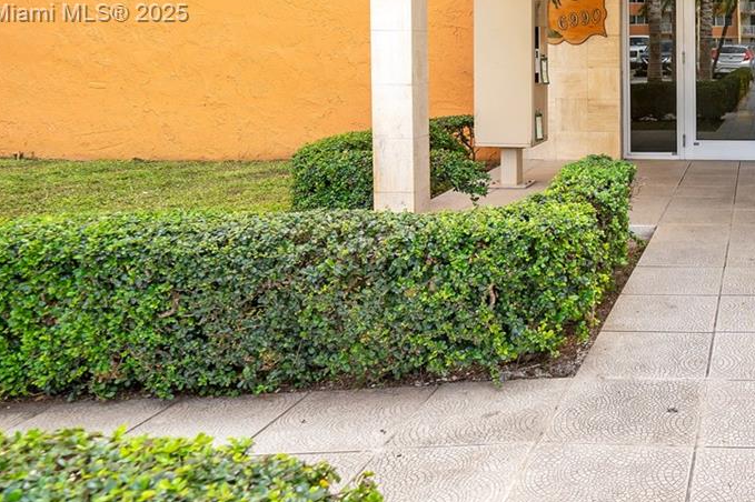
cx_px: 722
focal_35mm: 33
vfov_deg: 36.4
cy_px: 14
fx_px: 692
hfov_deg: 49.0
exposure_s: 1/200
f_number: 4.5
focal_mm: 14
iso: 100
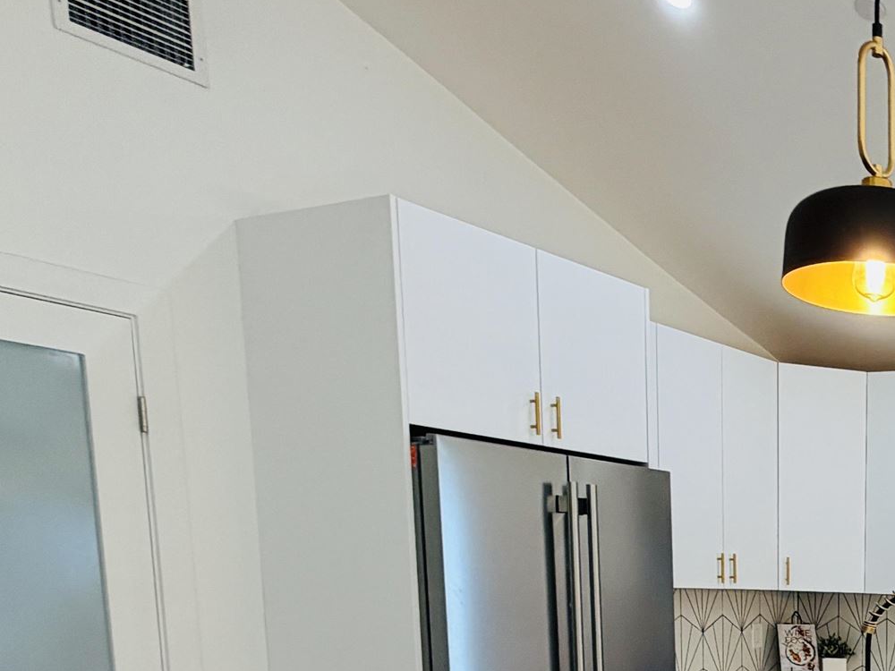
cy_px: 765
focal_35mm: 43
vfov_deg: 29.7
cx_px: 1045
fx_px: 1112
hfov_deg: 35.5
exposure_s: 1/120
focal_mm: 2.22
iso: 80
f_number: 2.2
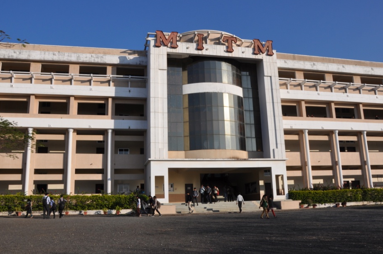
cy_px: 125
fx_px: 319
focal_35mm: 30
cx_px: 189
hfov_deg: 62.0
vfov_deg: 43.5
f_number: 14
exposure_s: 1/200
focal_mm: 18
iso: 200
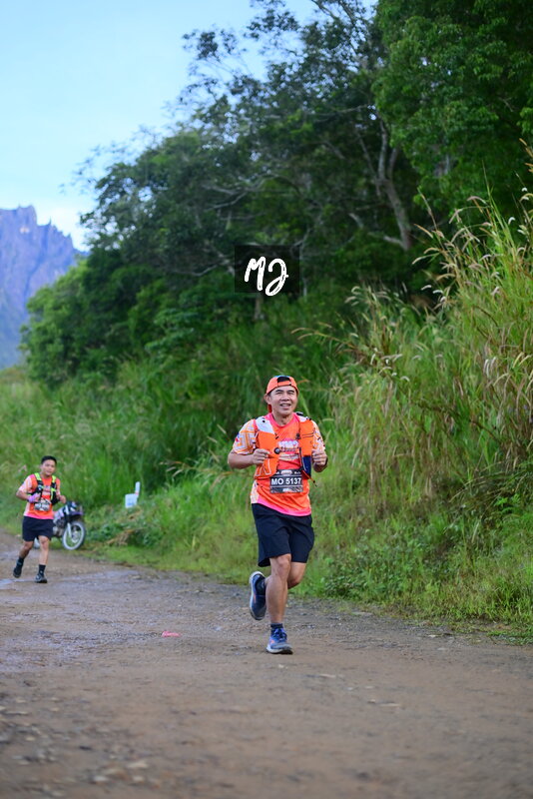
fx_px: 1109
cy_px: 400
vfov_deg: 39.6
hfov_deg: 27.0
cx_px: 266
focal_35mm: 50
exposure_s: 1/800
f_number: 2
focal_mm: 50
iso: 160
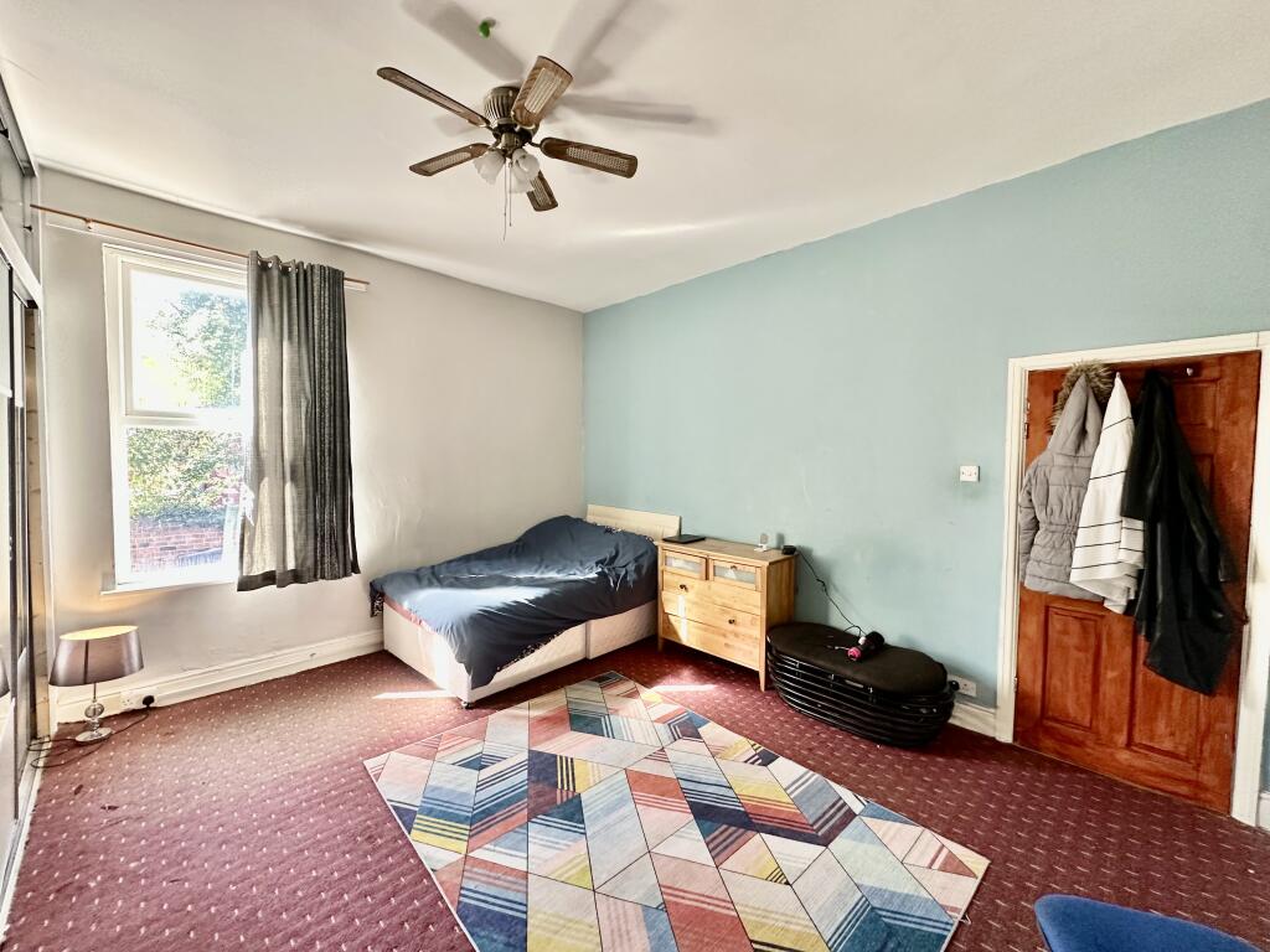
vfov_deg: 85.7
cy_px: 476
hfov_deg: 102.1
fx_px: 514
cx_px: 635
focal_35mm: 14
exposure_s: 1/92
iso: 320
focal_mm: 2.22
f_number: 2.2
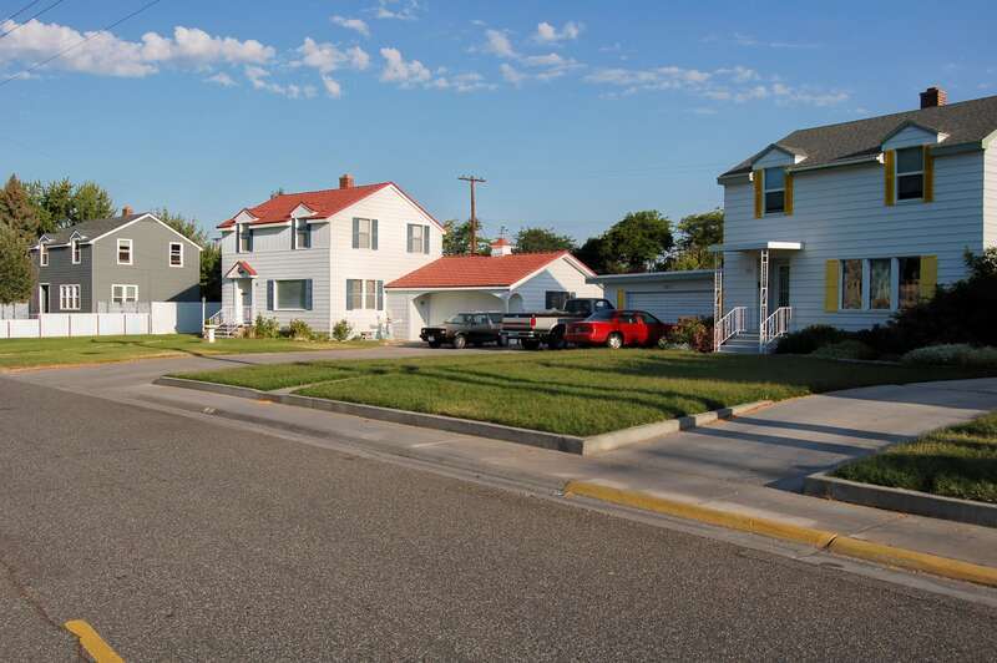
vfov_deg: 39.9
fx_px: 913
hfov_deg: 57.3
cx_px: 498
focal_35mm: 33
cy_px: 332
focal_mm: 22
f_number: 9
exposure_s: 1/500
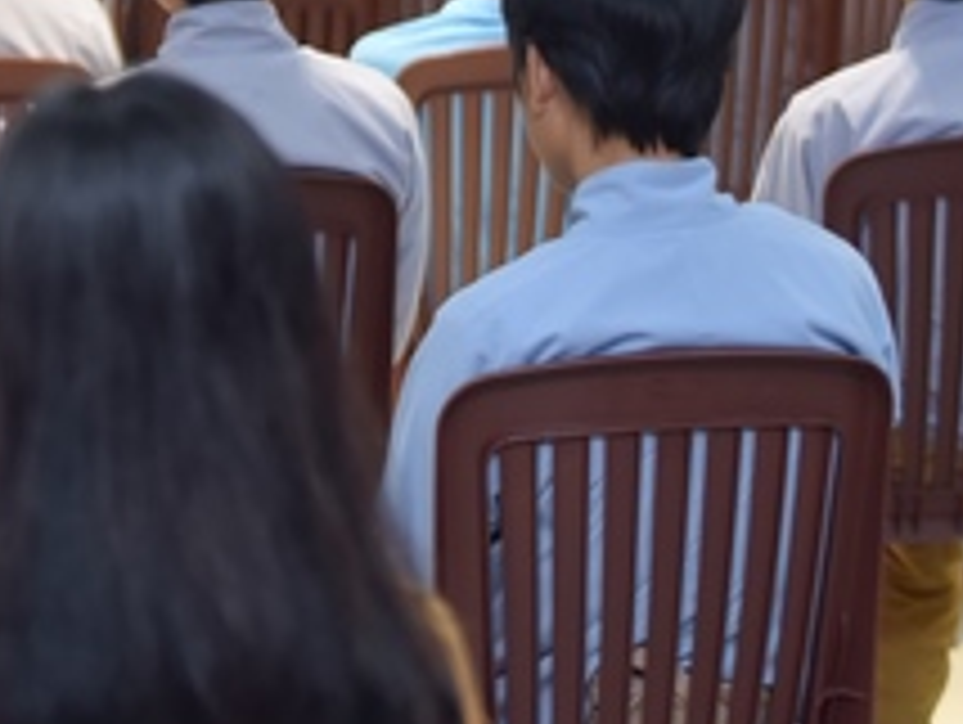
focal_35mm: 219
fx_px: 6099
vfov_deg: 6.8
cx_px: 396
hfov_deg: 9.0
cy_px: -108
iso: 800
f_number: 3.2
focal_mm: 75
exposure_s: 1/125
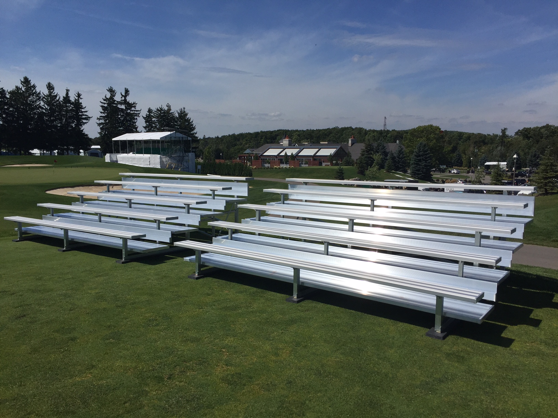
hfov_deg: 61.7
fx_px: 467
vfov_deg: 48.2
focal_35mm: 29
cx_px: 279
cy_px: 209
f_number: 2.2
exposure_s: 1/5650
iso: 32
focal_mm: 4.15
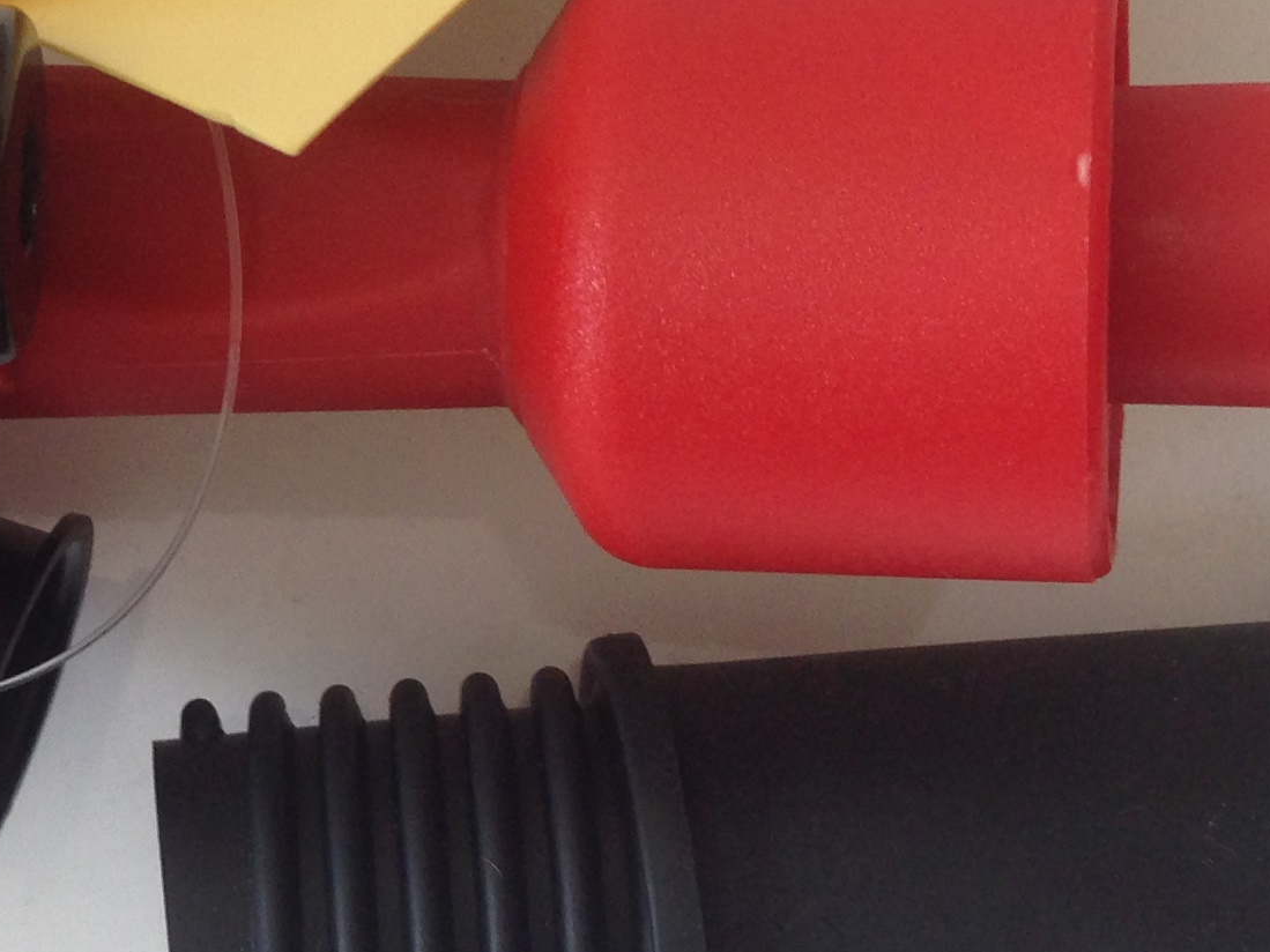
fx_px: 3595
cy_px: 415
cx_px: -222
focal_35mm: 98
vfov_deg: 15.1
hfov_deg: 19.0
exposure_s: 1/30
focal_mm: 4.12
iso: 64
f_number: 2.4
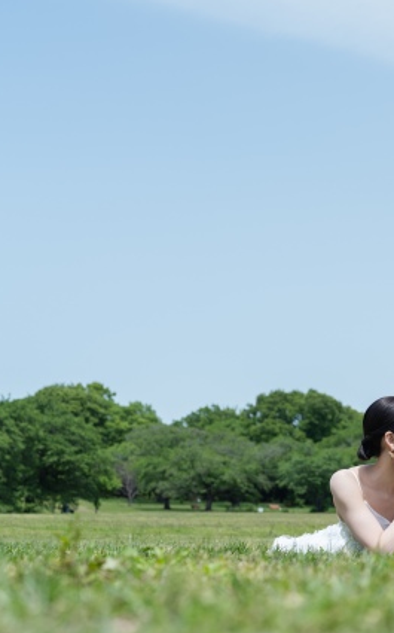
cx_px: 503
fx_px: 1652
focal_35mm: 96
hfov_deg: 13.2
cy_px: 272
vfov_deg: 21.6
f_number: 4.5
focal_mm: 50
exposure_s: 1/1250
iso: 200
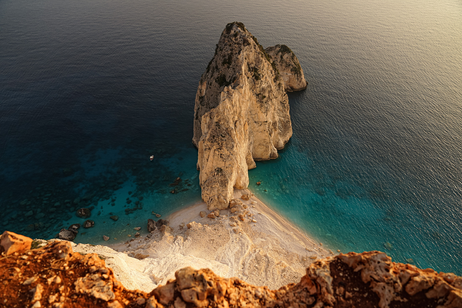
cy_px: 154
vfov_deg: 53.1
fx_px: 308
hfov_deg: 73.7
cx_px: 231
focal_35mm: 24
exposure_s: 1/320
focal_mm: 24
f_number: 4
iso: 100
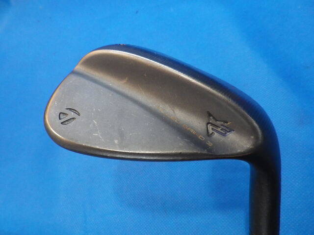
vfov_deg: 54.9
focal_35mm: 25
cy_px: 118
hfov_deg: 69.4
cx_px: 157
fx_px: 227
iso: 400
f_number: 3.5
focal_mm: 4.5
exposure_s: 1/50
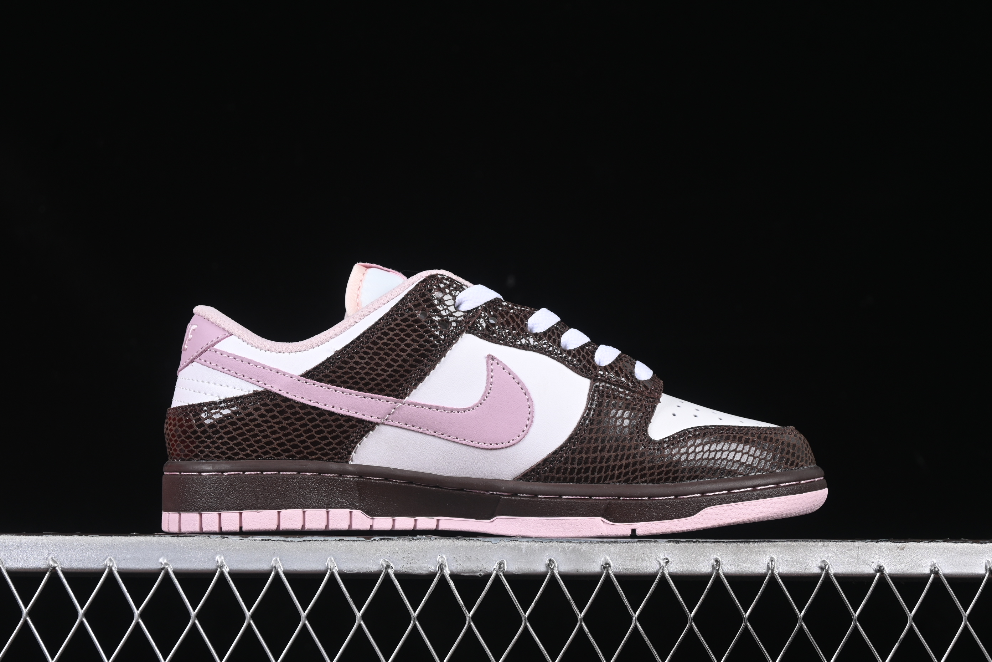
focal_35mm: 75
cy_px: 331
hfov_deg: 27.0
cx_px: 496
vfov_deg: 18.2
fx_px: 2067
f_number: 7.1
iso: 160
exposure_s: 1/60
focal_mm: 50
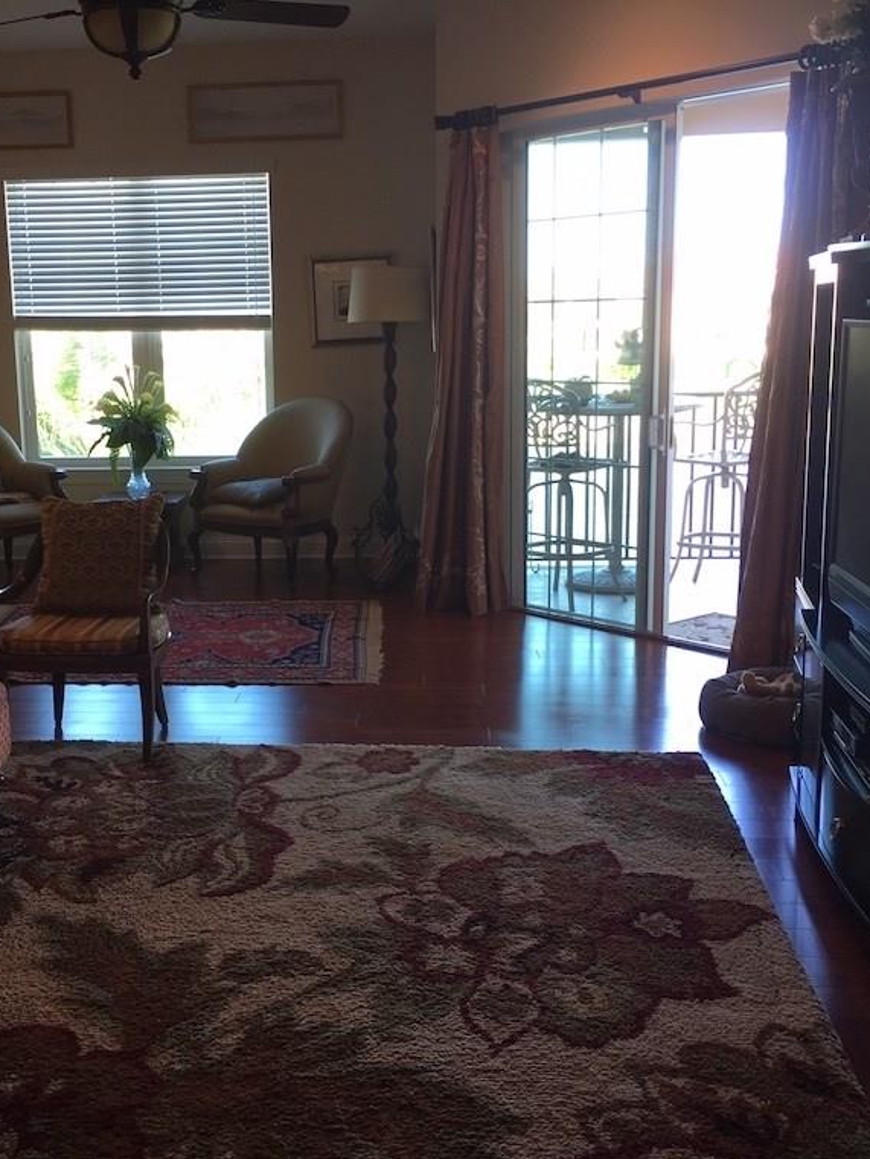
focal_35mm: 39
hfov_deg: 36.6
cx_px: 318
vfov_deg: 47.9
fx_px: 1307
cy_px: 583
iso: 32
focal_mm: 4.15
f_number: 2.2
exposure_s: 1/30
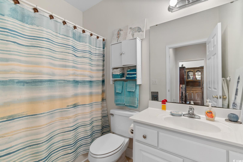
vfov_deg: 77.3
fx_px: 101
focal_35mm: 15
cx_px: 122
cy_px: 81
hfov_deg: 100.4
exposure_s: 1/2
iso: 100
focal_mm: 10
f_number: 4.5
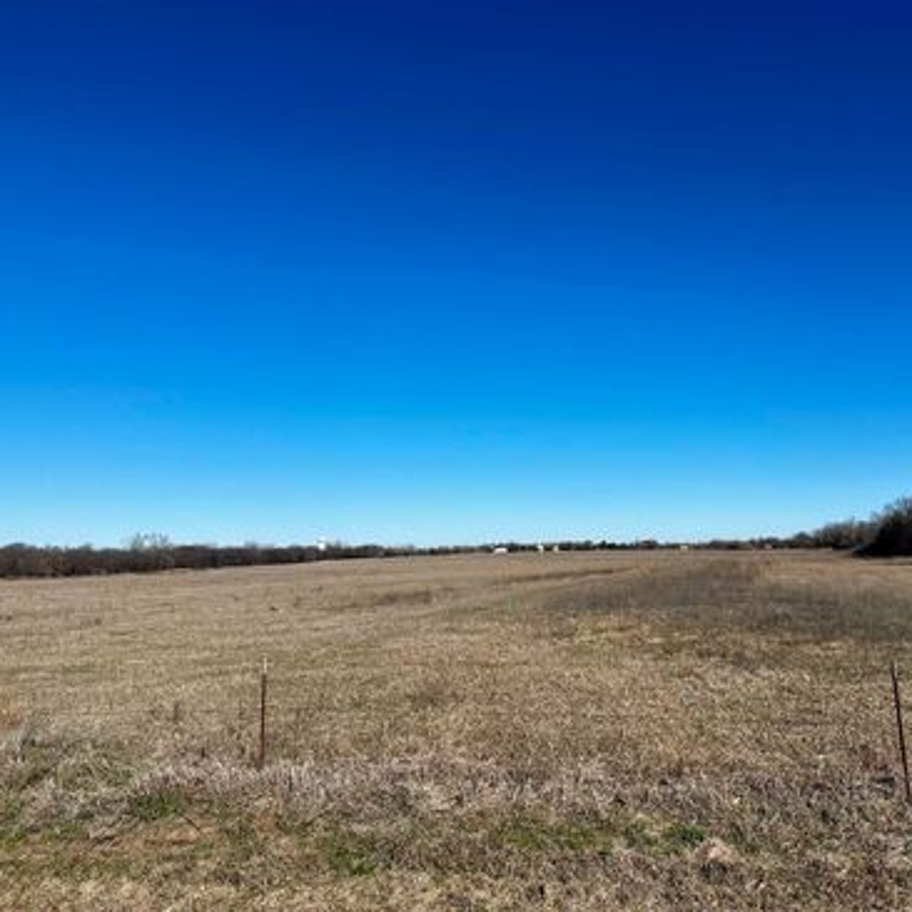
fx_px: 864
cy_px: 455
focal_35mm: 29
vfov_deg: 55.6
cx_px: 558
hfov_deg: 55.1
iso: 80
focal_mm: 6.86
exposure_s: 1/7576
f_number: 1.78
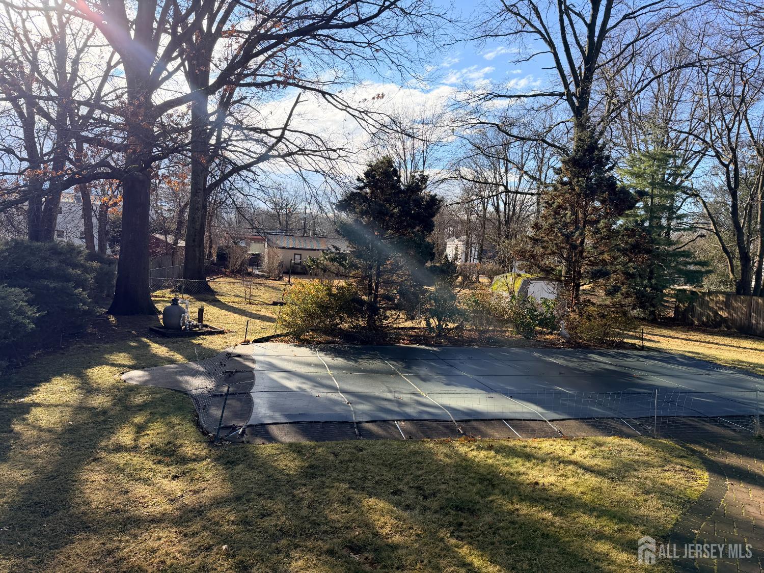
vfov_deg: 56.8
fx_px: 530
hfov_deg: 71.6
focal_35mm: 24
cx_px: 382
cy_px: 286
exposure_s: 1/2445
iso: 100
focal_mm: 6.76
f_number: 1.78
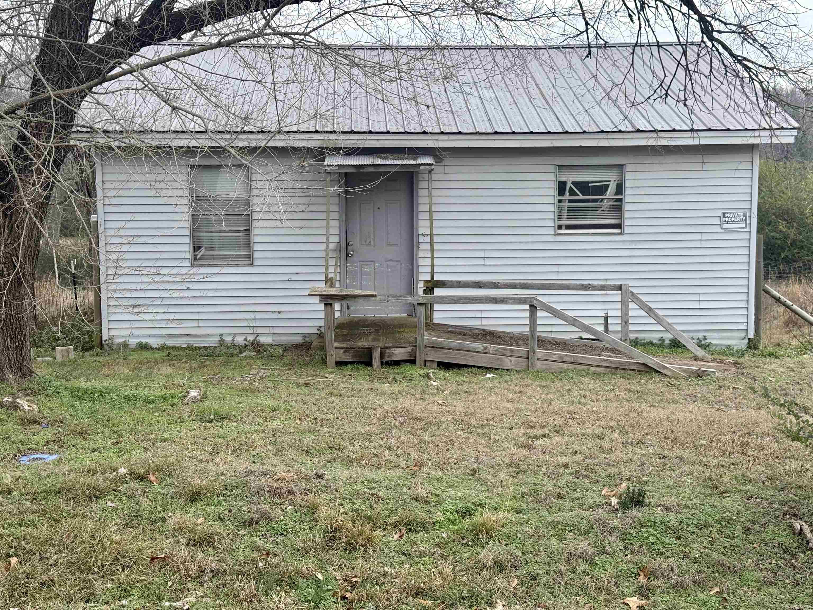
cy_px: 305
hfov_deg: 39.7
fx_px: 1127
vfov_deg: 30.3
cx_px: 406
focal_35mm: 48
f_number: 1.78
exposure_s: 1/1403
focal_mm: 6.76
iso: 64
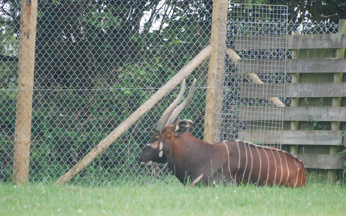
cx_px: 173
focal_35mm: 460
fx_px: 4337
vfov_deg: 2.9
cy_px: 104
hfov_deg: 4.6
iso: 400
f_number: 5.6
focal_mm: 300
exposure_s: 1/200
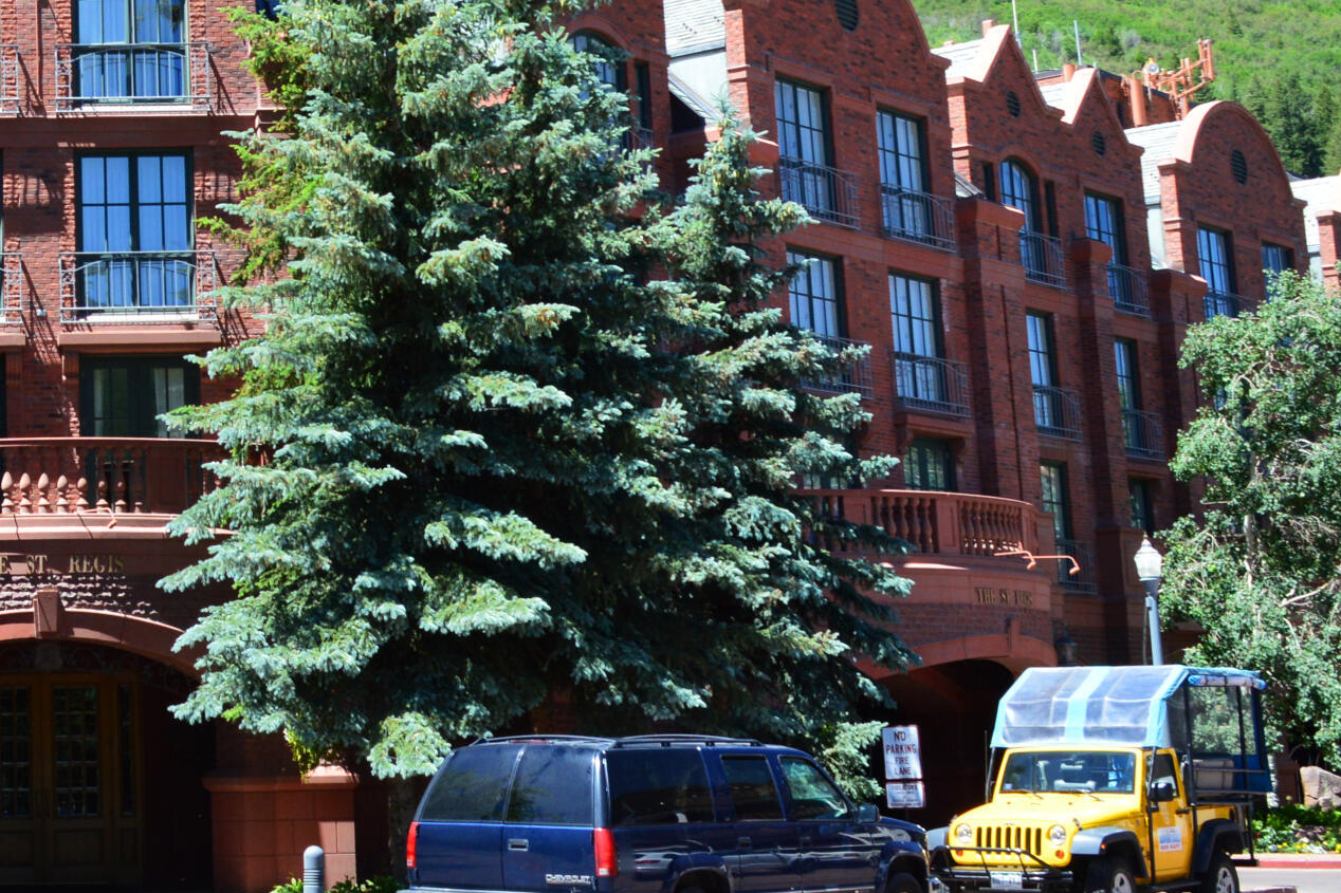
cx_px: 21
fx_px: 2905
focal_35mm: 78
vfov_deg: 17.3
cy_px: 106
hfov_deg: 24.9
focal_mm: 22
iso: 400
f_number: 10
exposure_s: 1/200
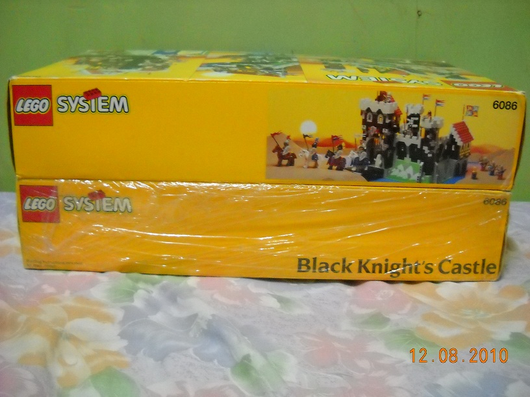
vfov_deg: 35.1
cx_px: 265
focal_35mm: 41
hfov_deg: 45.8
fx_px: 628
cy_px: 198
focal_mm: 6.72
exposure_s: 1/11
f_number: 3.1
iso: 800
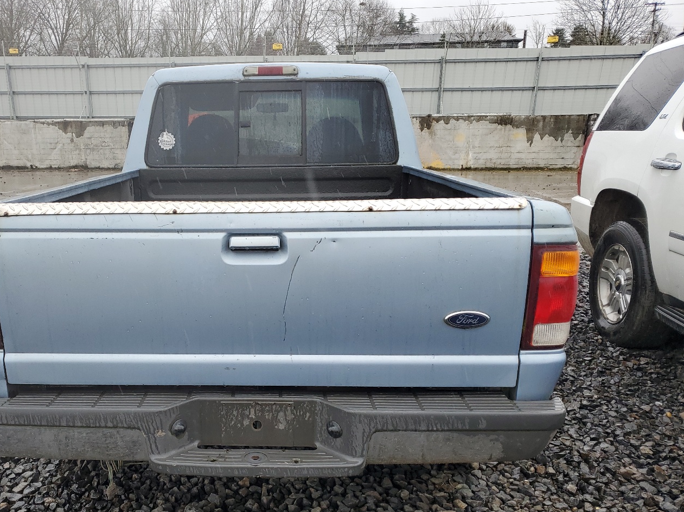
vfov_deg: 42.7
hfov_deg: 54.7
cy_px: 309
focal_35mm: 33
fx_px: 652
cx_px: 253
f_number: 1.5
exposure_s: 1/333
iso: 50
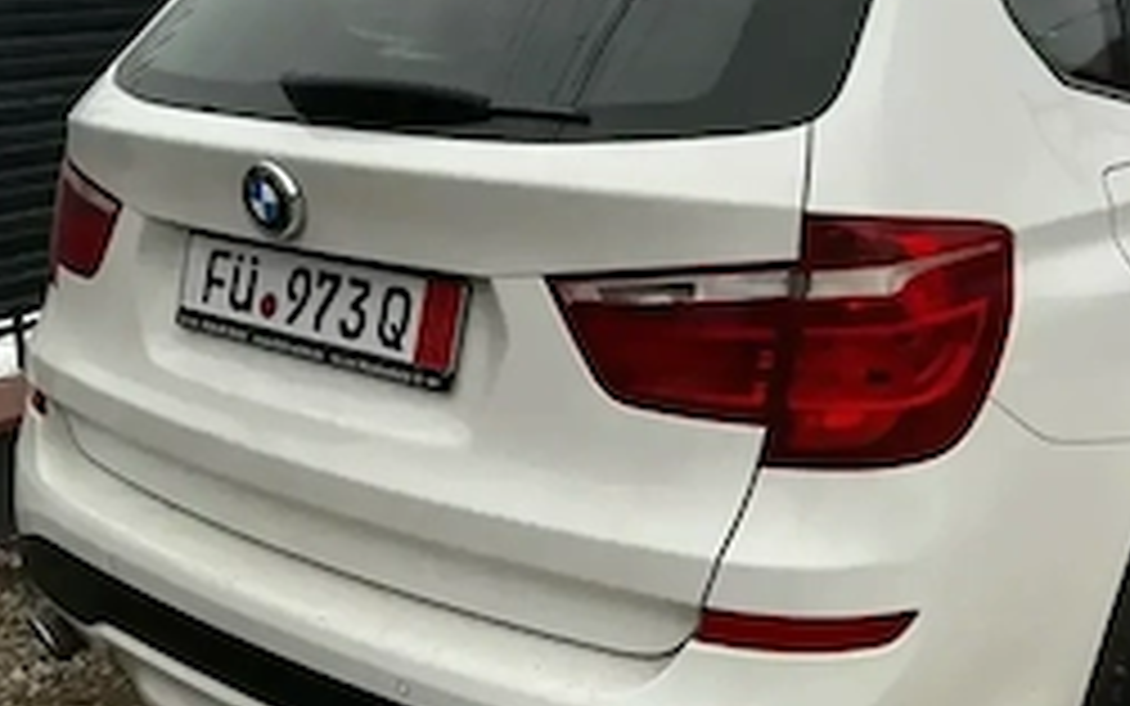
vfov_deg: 28.8
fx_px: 1355
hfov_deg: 45.1
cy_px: 180
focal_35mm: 44
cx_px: 653
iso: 50
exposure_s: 1/122
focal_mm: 5.1
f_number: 1.6
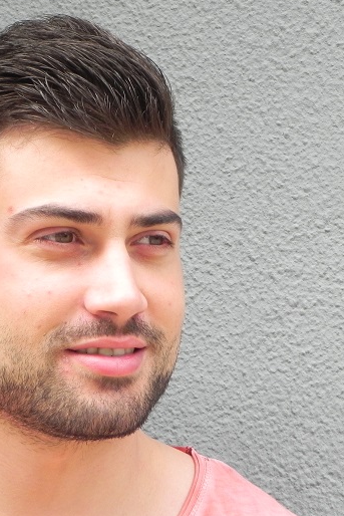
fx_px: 2220
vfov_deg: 13.2
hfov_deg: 8.8
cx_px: 89
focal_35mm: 155
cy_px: 272
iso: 160
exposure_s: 1/37.3
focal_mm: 18.8
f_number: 6.3
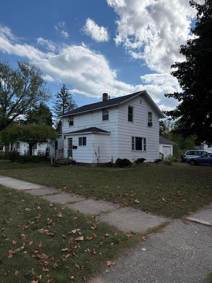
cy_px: 142
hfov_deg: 56.8
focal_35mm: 24
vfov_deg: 71.6
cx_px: 106
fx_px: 196
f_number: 1.78
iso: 80
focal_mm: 6.76
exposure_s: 1/6173
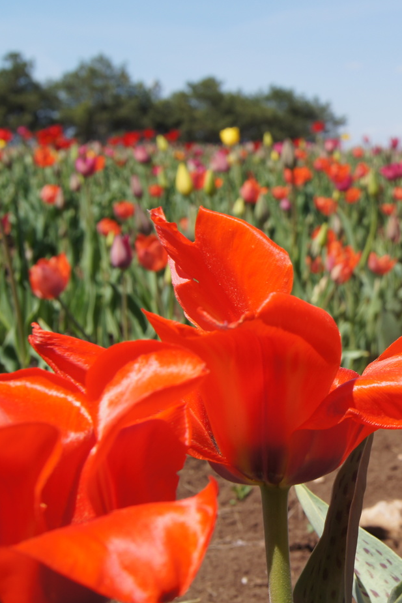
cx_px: 429
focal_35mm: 68
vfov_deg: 29.7
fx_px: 1138
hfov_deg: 19.3
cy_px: 301
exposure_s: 1/125
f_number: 13
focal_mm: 30
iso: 100
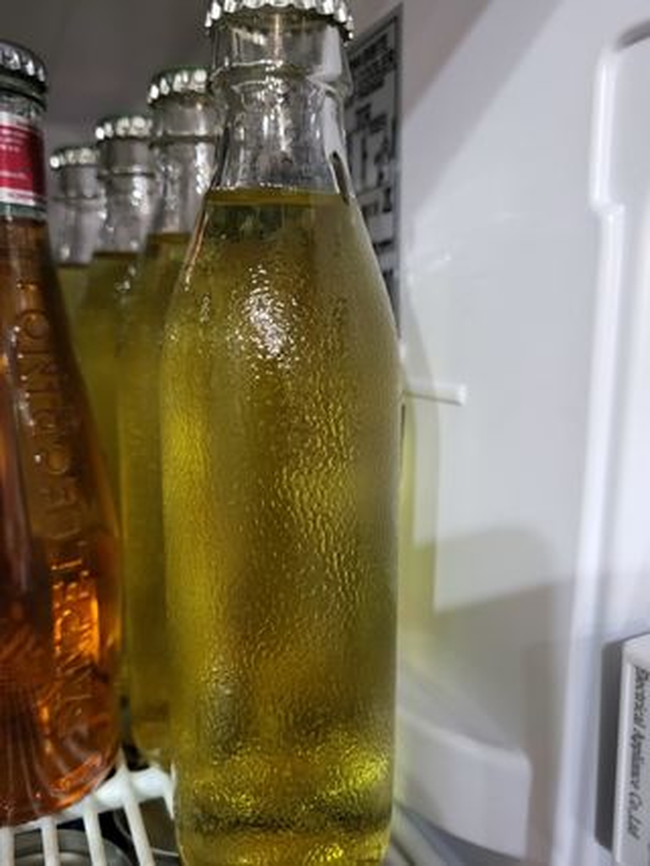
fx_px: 650
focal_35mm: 26
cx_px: 325
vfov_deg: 67.3
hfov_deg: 53.1
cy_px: 433
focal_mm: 5.4
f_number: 1.8
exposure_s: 1/33.3
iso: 640
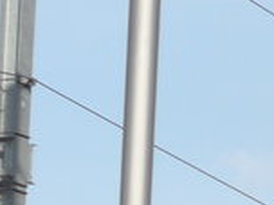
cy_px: 676
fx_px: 3871
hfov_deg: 3.9
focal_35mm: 489
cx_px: 863
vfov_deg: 3.0
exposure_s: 1/800
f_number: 4
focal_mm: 12.7
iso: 160
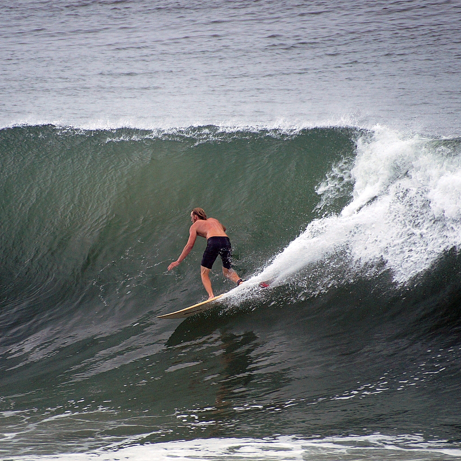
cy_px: 230
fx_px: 7247
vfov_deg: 3.6
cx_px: 181
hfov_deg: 3.6
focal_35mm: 481
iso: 500
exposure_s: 1/400
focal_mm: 250
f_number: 6.3
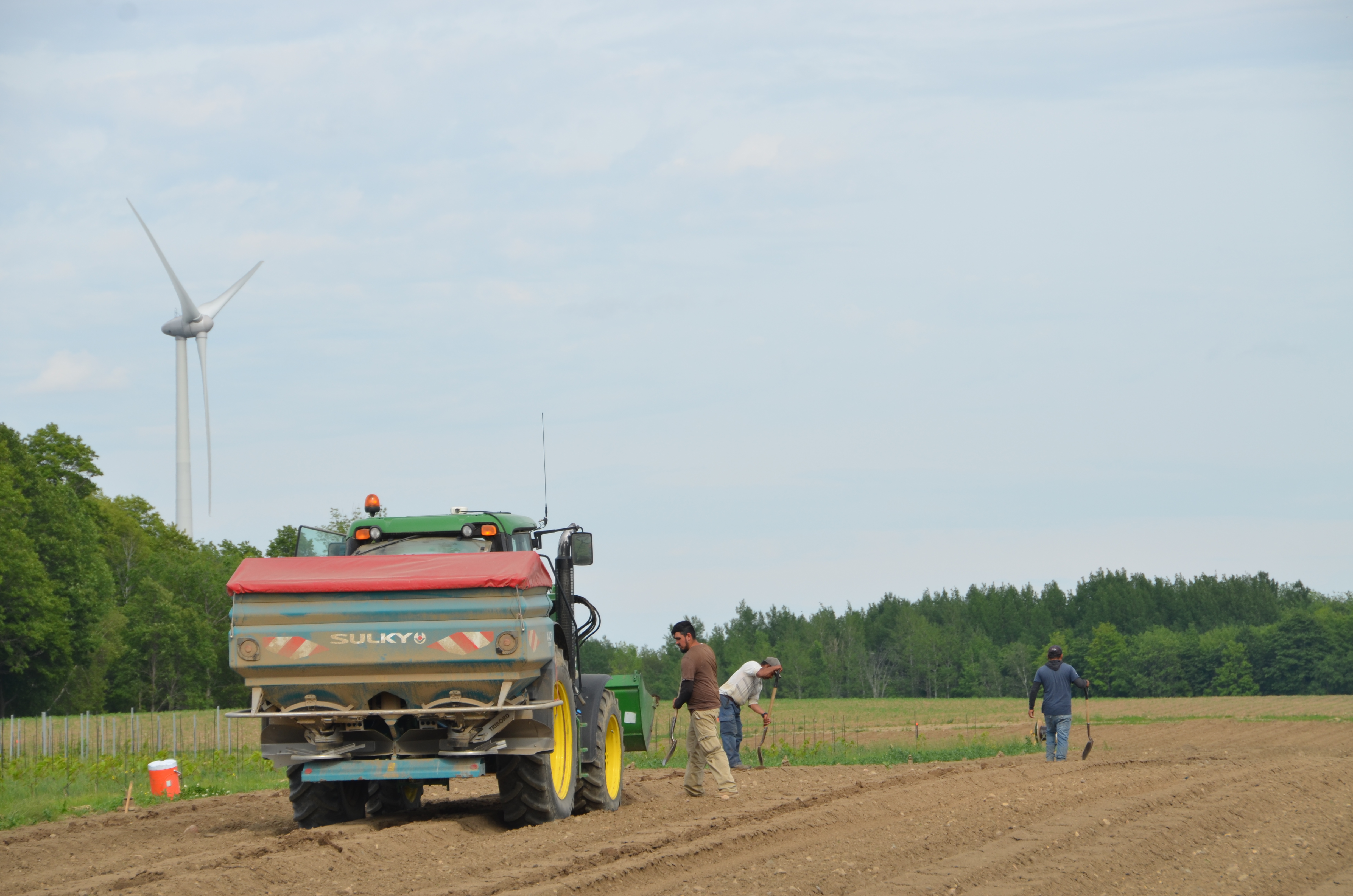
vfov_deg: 7.9
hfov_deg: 11.8
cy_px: 448
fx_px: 6526
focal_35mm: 174
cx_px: 676
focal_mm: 116
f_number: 8
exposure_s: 1/250
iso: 140
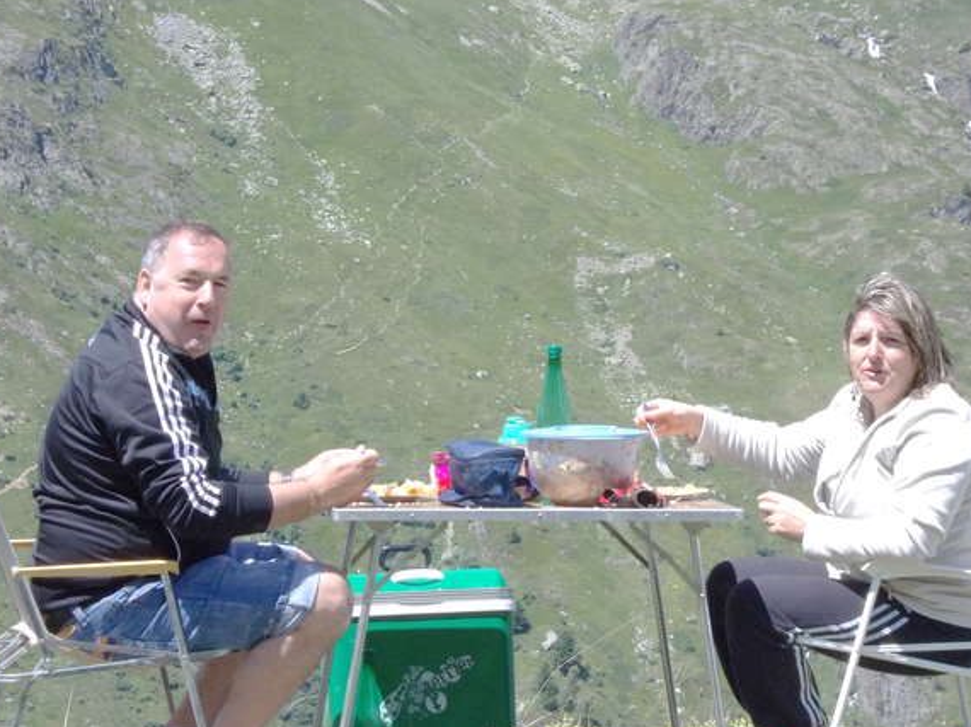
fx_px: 3337
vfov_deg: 12.4
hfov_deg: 16.6
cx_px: 489
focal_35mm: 119
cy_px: 368
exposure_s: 1/500
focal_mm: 16
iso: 180
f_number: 5.8
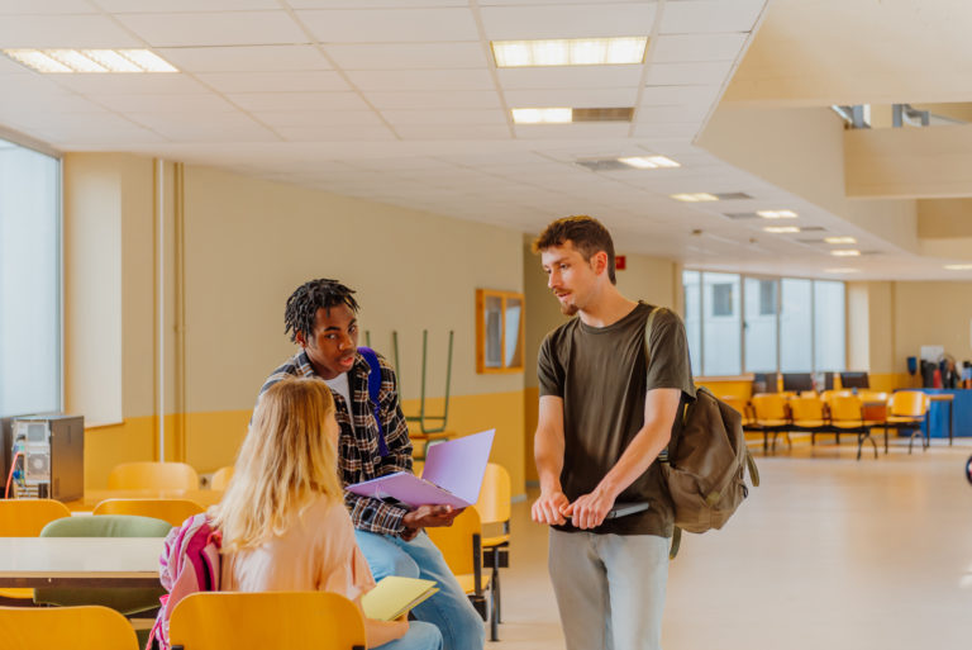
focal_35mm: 62
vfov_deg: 21.9
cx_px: 486
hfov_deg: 32.4
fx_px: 1675
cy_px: 325
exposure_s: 1/250
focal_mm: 62
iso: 800
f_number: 2.8
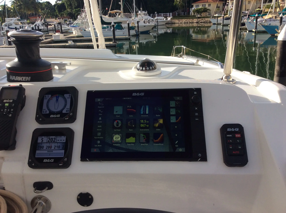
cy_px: 106
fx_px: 264
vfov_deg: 44.1
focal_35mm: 32
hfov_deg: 56.9
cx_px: 143
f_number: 2.4
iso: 32
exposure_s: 1/969
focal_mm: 3.3
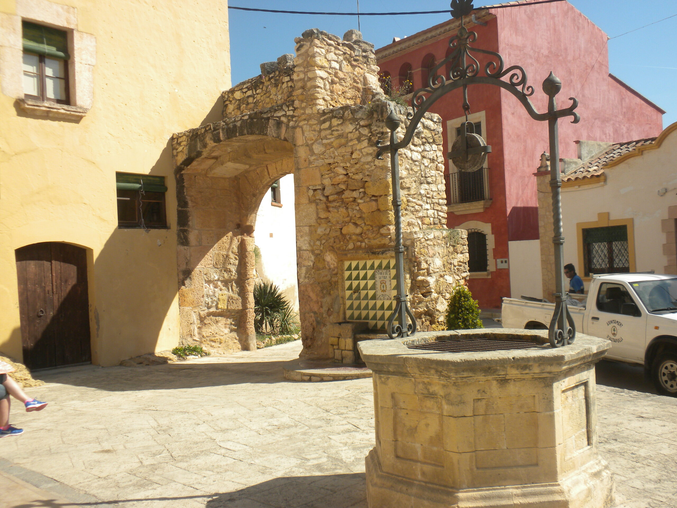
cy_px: 254
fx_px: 724
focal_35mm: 37
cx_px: 338
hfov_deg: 50.1
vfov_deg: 38.7
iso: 64
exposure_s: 1/100
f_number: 10
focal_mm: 6.6
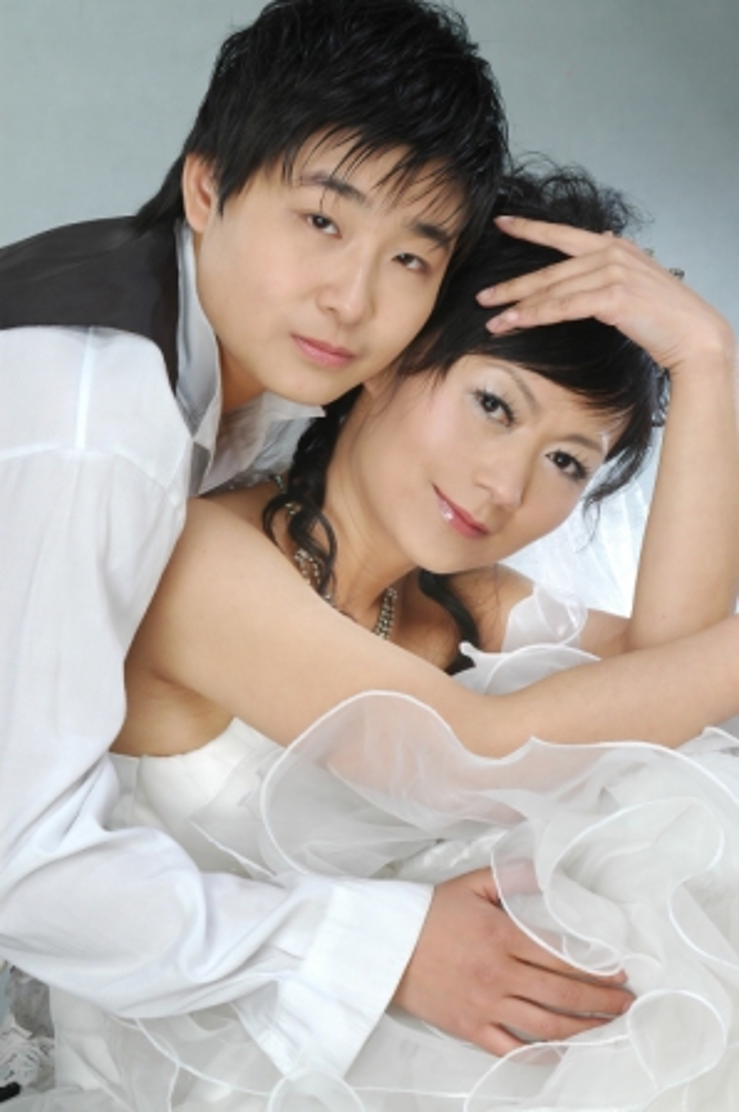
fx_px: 3238
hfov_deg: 13.0
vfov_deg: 19.5
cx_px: 370
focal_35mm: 105
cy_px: 556
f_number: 10
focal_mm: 70
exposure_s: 1/160
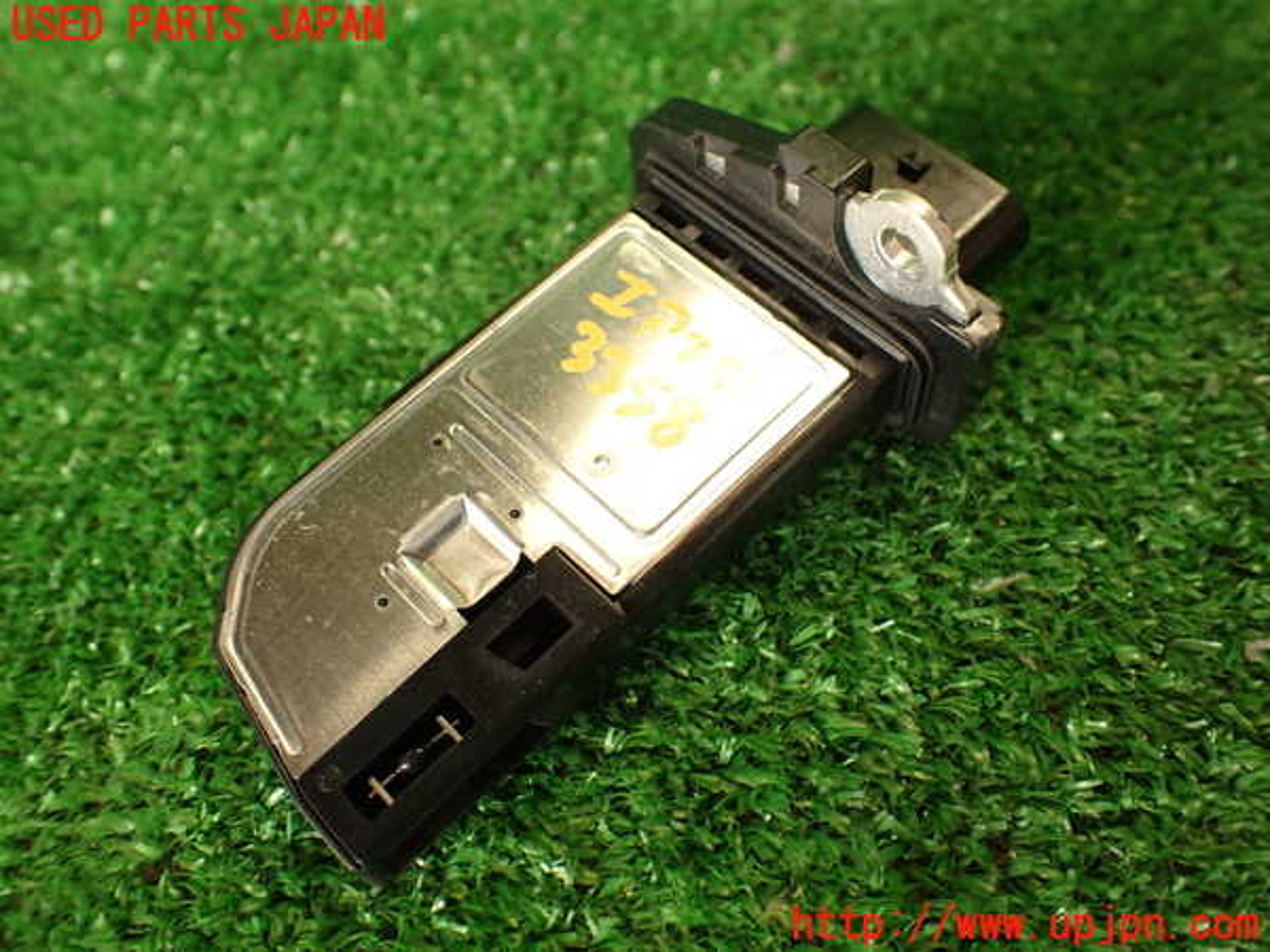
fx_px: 1174
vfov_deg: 44.2
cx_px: 635
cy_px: 476
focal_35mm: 32
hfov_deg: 56.8
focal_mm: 5.79
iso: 200
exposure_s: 1/60
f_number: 2.4
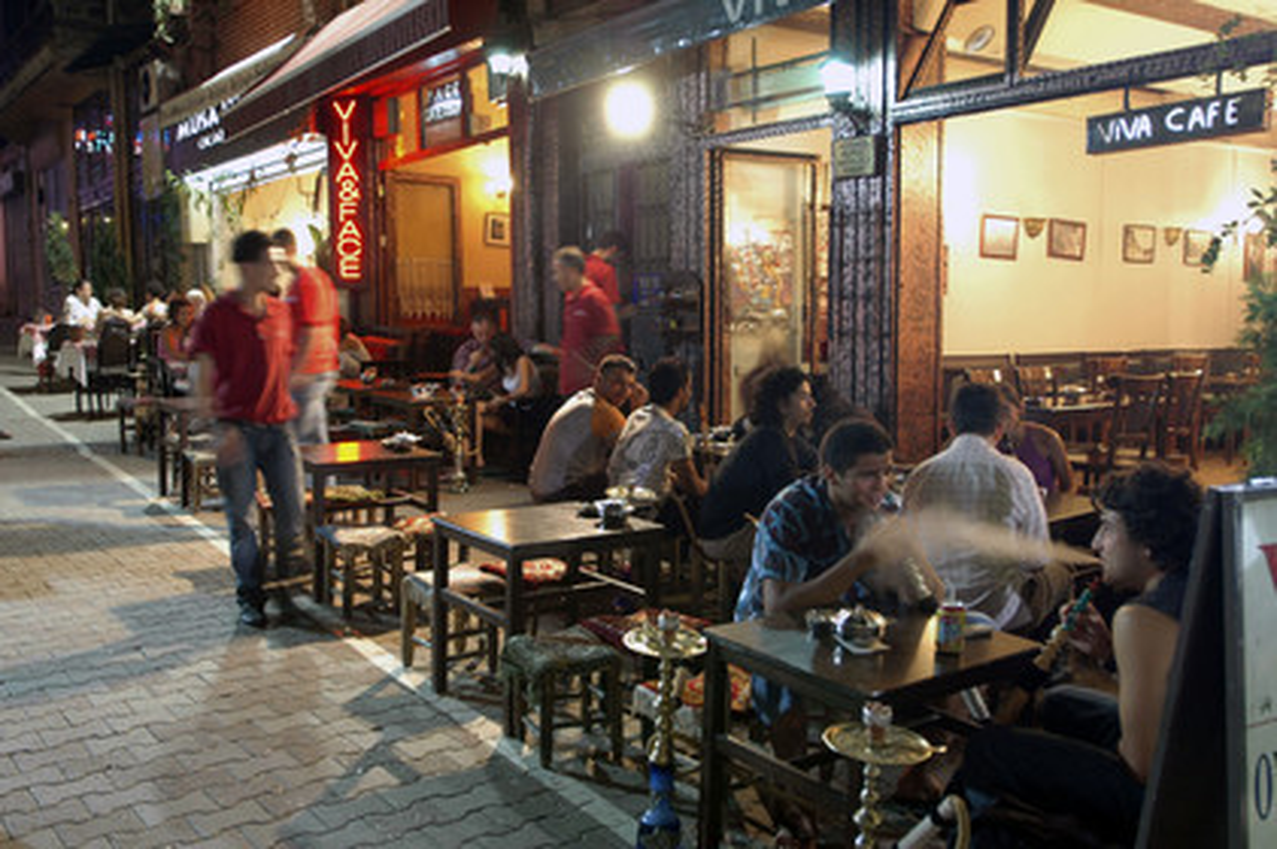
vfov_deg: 39.9
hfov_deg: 57.3
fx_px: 1170
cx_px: 638
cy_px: 424
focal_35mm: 33
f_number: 2.8
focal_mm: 22
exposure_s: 1/6
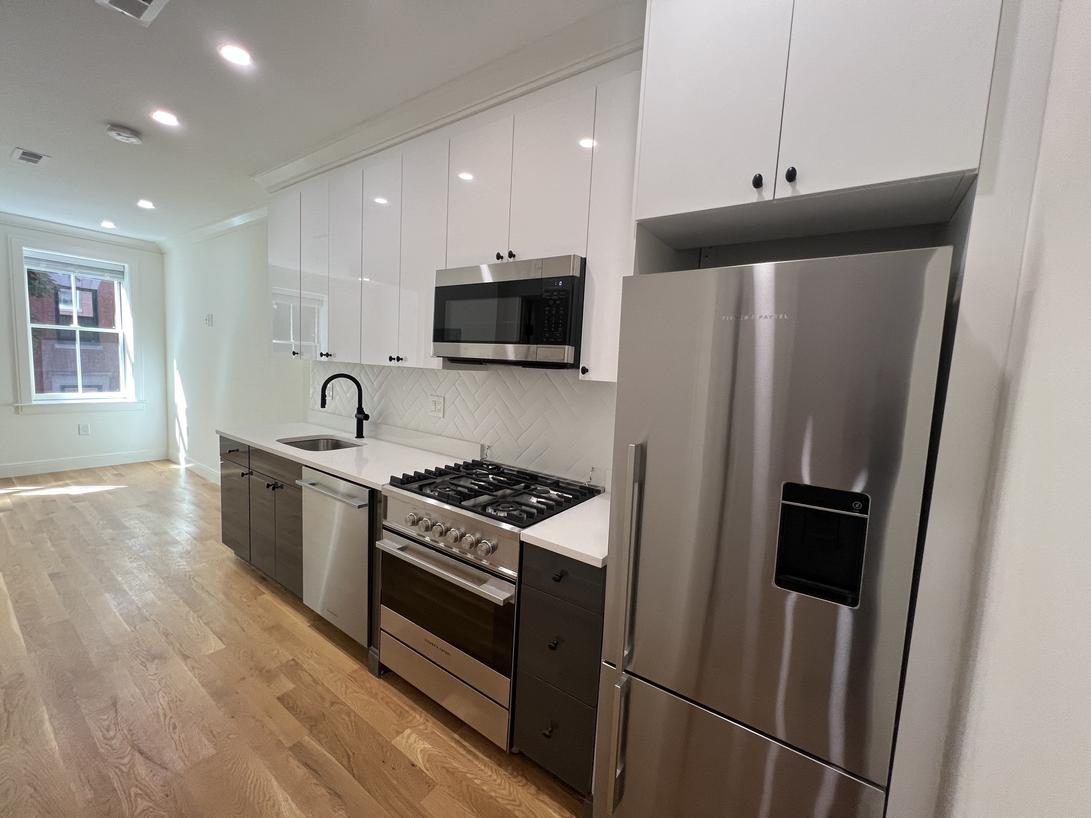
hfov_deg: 106.2
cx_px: 546
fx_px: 410
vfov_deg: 89.9
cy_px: 409
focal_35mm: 13
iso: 125
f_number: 1.8
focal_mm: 1.57
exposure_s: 1/120
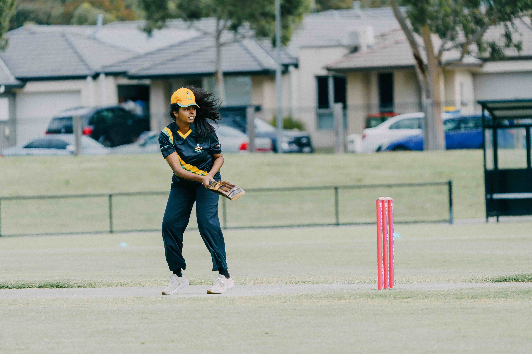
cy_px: 177
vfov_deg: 3.7
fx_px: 5438
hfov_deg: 5.6
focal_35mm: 368
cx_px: 266
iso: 320
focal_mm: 368
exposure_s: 1/800
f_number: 6.3
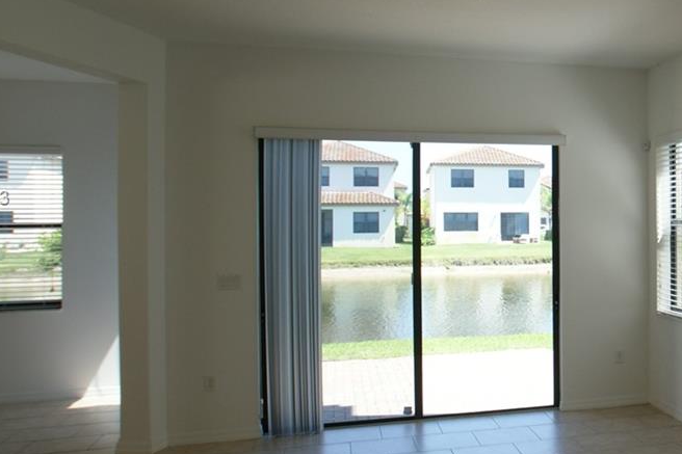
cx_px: 676
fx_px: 762
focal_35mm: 40
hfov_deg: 42.0
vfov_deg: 33.2
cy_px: 198
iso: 100
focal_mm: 11
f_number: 5.6
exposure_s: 1/40
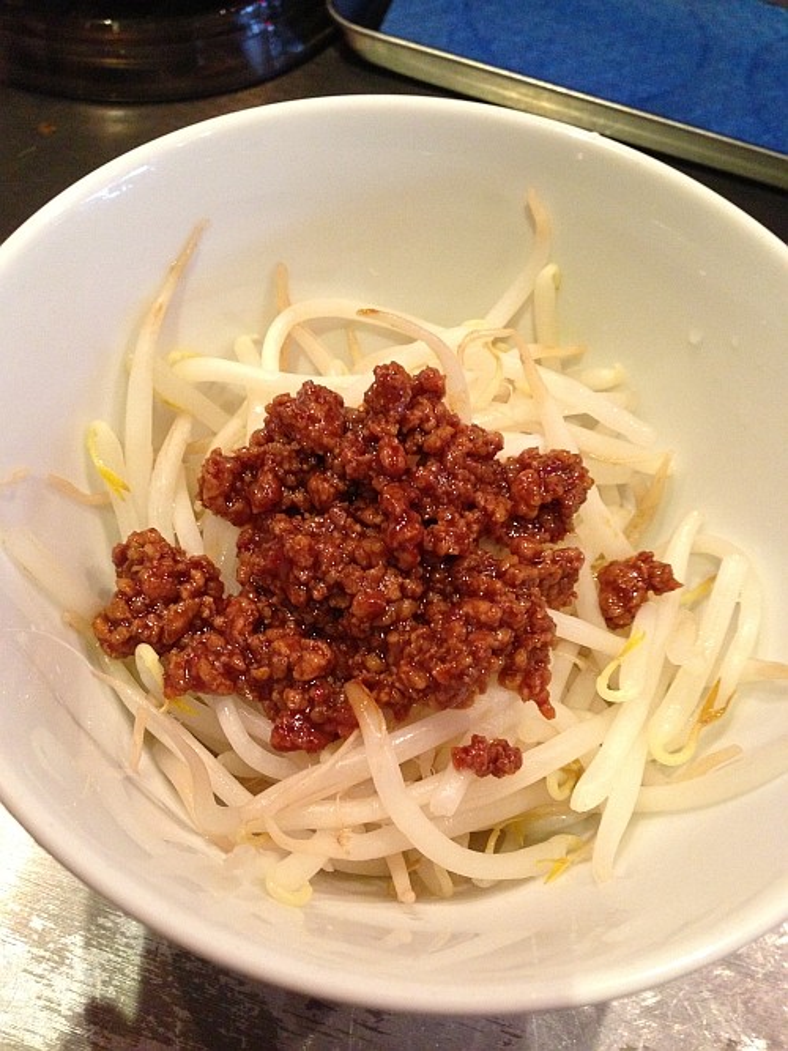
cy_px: 526
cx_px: 394
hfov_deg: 42.9
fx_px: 1002
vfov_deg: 55.4
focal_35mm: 33
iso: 400
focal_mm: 4.13
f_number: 2.4
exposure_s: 1/15
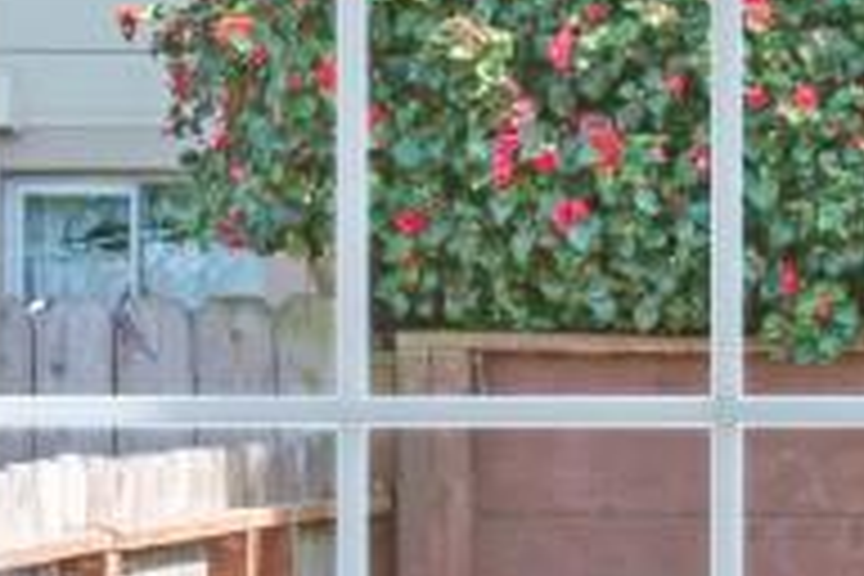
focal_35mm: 265
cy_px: 670
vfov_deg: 5.2
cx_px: 1732
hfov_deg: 7.5
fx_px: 6360
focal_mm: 34
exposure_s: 1/13
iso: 320
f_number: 14
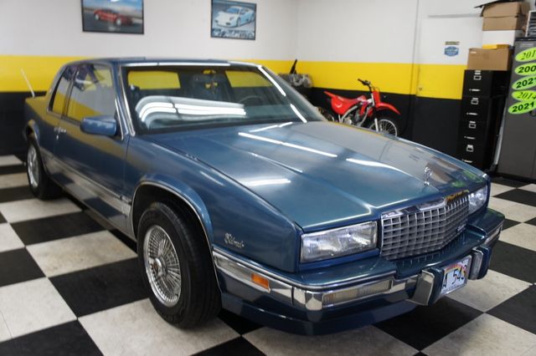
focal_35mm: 30
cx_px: 268
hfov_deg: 62.0
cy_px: 178
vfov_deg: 43.6
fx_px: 446
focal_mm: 20
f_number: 4
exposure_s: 1/30
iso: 250
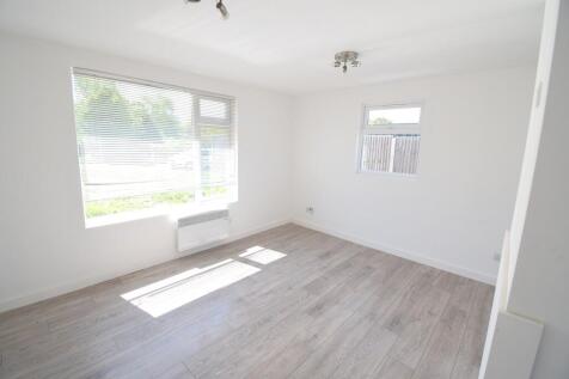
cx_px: 284
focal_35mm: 15
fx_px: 237
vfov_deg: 77.3
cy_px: 190
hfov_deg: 100.4
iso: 400
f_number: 7.1
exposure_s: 1/200
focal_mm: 10
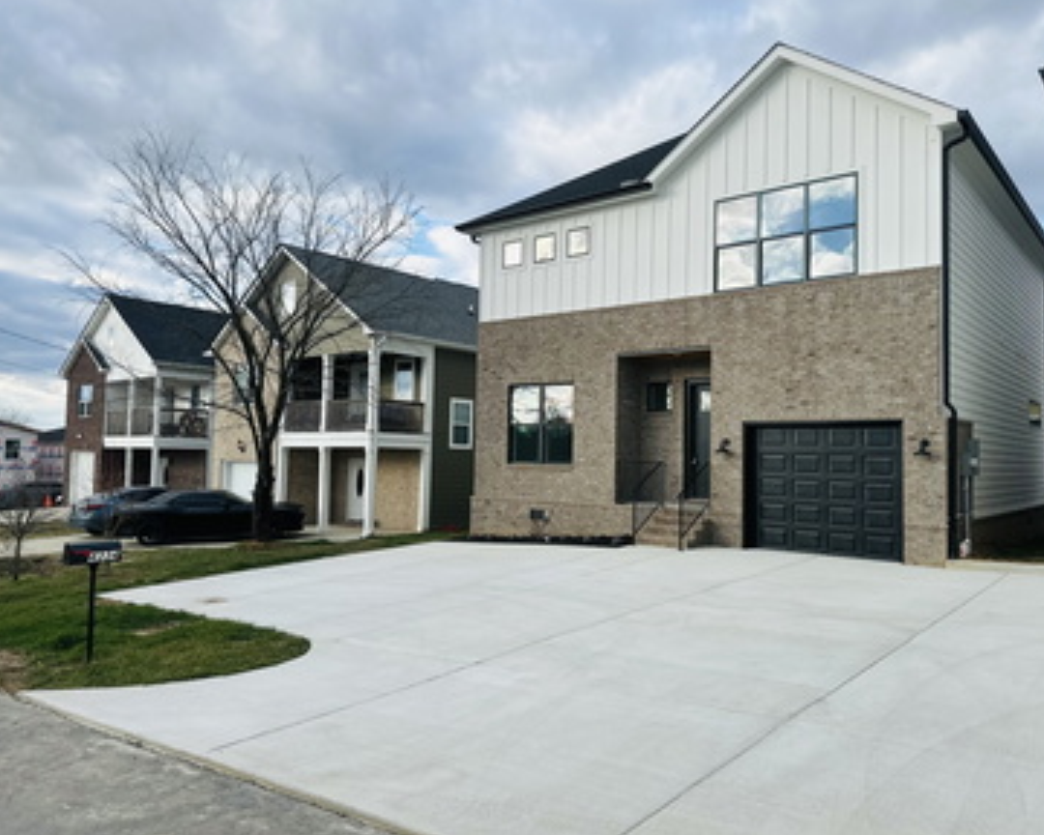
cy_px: 418
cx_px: 571
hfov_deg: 65.9
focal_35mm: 26
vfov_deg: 54.9
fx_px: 803
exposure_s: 1/1880
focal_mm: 6.86
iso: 80
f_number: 1.78
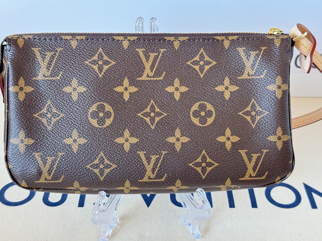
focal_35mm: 53
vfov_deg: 27.5
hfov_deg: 36.2
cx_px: 164
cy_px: 124
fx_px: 493
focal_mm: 6.76
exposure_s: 1/50
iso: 100
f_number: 1.78
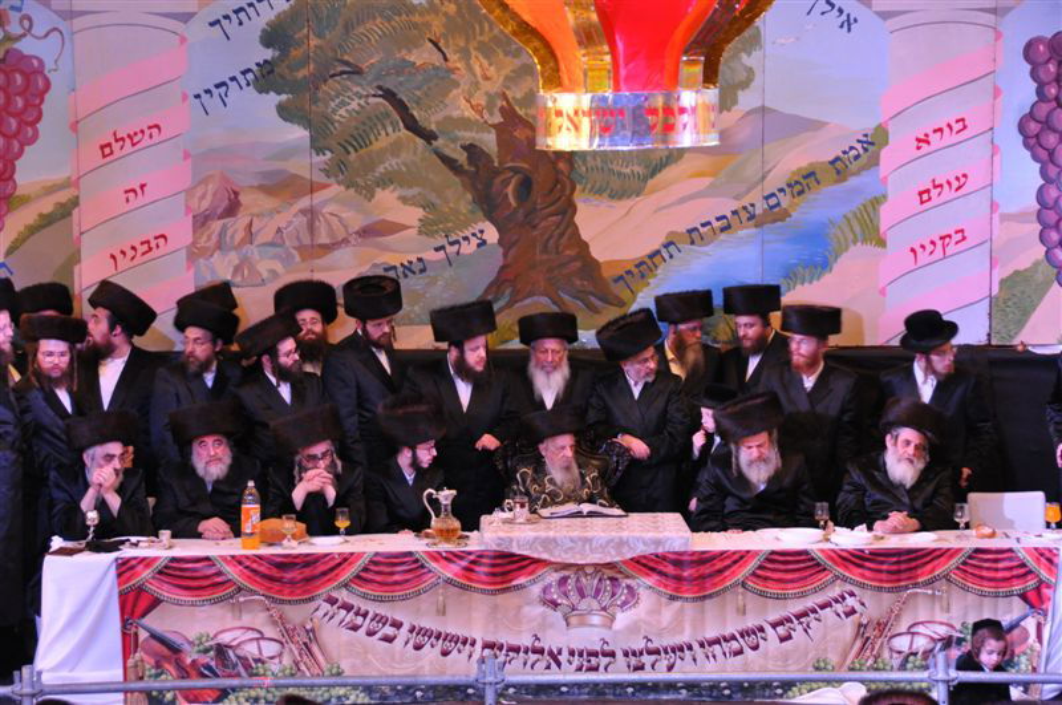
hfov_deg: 18.2
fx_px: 3314
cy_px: 352
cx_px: 531
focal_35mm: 112
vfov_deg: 12.1
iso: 1600
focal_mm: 75
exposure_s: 1/15
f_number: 5
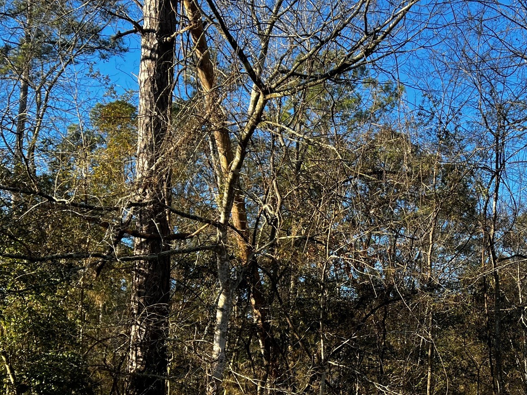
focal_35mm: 45
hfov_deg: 41.3
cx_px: 372
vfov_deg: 31.0
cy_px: 339
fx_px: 685
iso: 50
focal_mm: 5.1
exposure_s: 1/443
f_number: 1.6
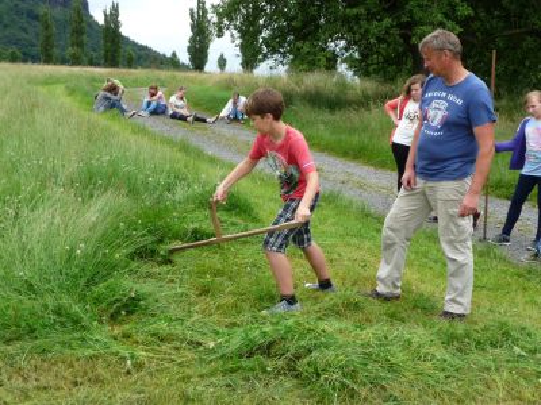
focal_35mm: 50
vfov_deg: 29.1
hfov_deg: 38.2
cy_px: 202
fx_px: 781
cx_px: 270
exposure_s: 1/250
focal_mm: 8.5
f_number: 4.2
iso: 100
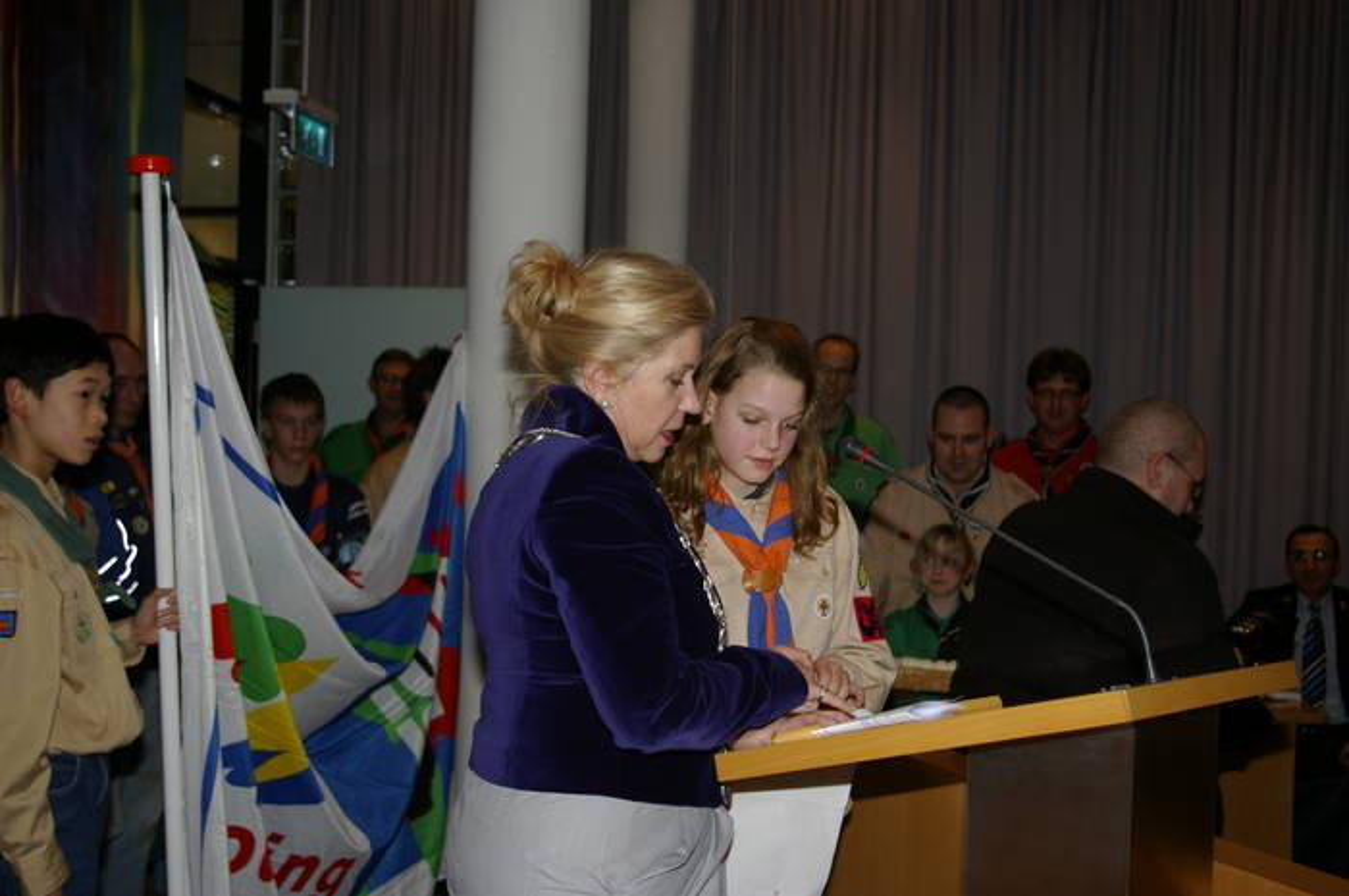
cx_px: 674
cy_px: 448
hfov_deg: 42.4
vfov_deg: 28.9
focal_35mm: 46
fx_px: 1740
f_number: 4
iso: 200
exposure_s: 1/50
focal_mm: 31
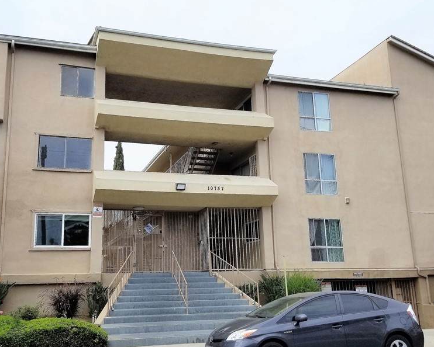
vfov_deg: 42.2
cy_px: 184
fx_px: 450
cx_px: 181
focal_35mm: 35
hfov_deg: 51.3
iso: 50
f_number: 1.7
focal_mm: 4.3
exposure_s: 1/2552
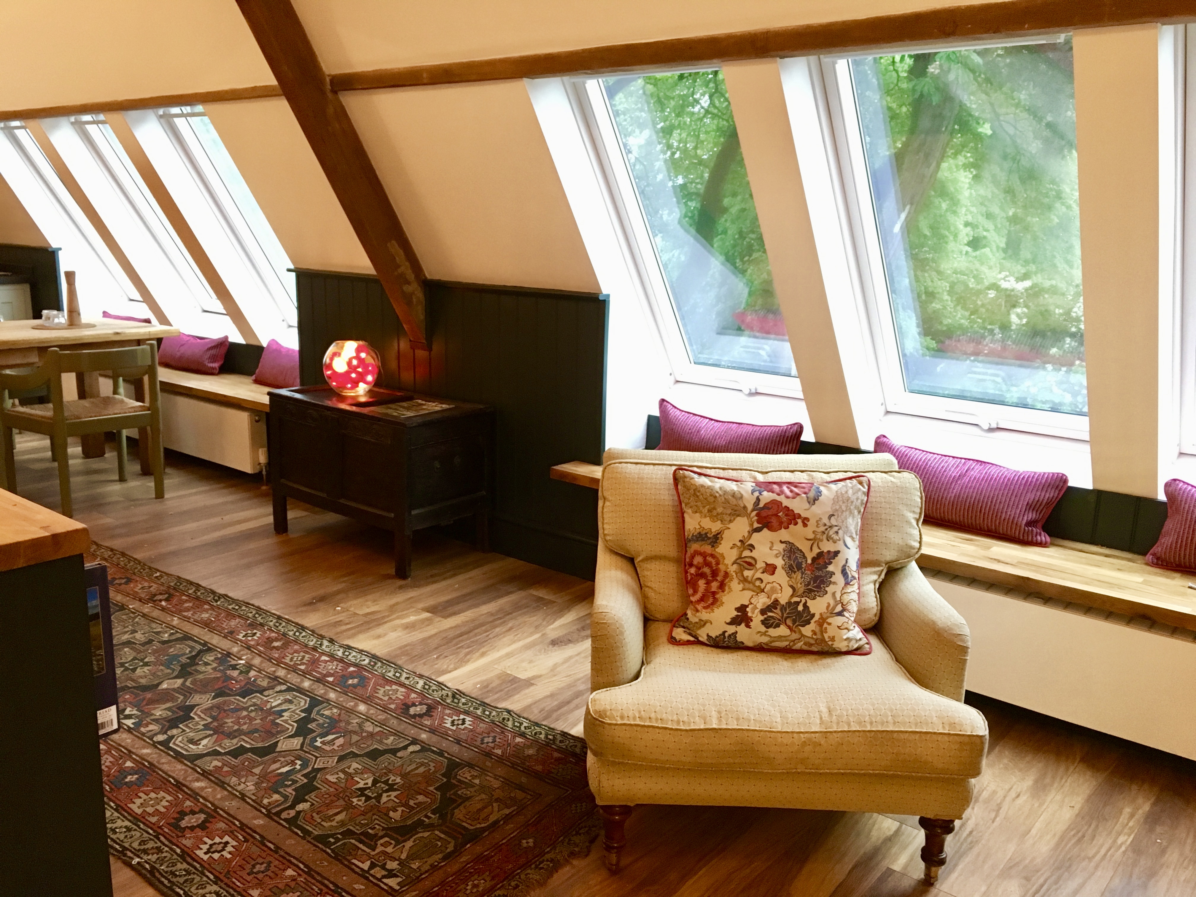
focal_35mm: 29
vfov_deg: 48.2
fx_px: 1002
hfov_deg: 61.7
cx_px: 598
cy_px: 448
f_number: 2.2
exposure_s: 1/20
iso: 200
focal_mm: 4.15
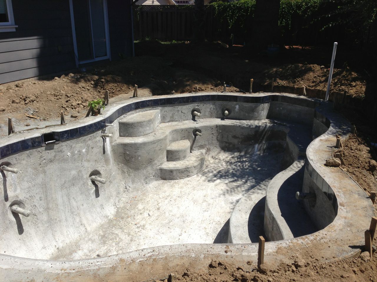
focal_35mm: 33
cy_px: 141
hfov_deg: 55.4
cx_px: 188
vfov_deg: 42.9
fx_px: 359
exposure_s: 1/1869
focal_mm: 4.13
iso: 50
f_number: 2.4
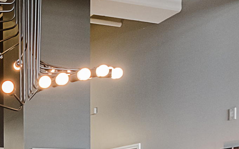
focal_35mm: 69
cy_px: 220
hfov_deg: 26.4
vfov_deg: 17.1
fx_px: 449
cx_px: -51
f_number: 5
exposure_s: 1/6
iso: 500
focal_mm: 10
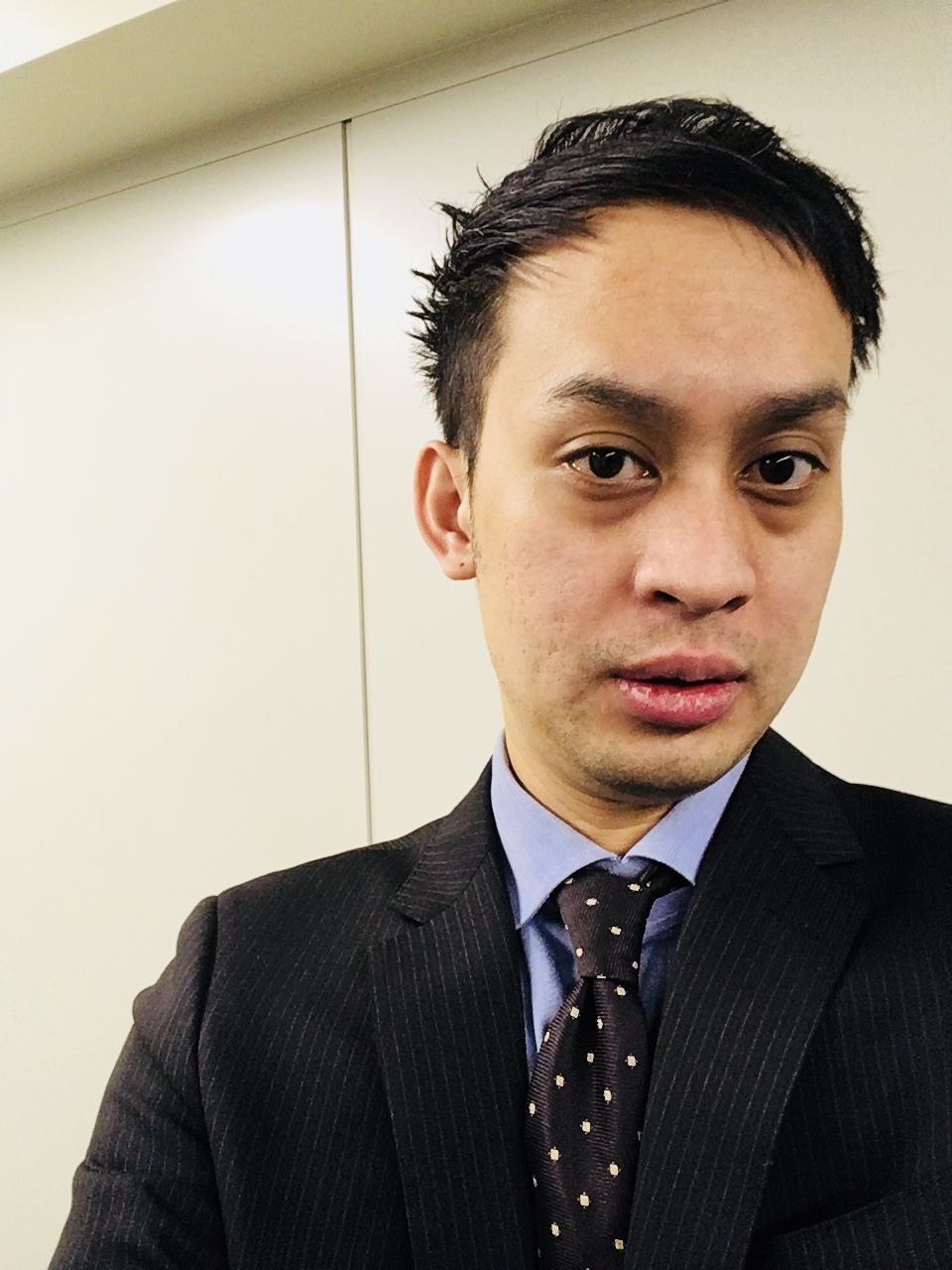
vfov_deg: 58.4
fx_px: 1137
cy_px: 635
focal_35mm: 31
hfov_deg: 45.4
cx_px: 476
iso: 125
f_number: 2.4
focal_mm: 2.15
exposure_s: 1/30
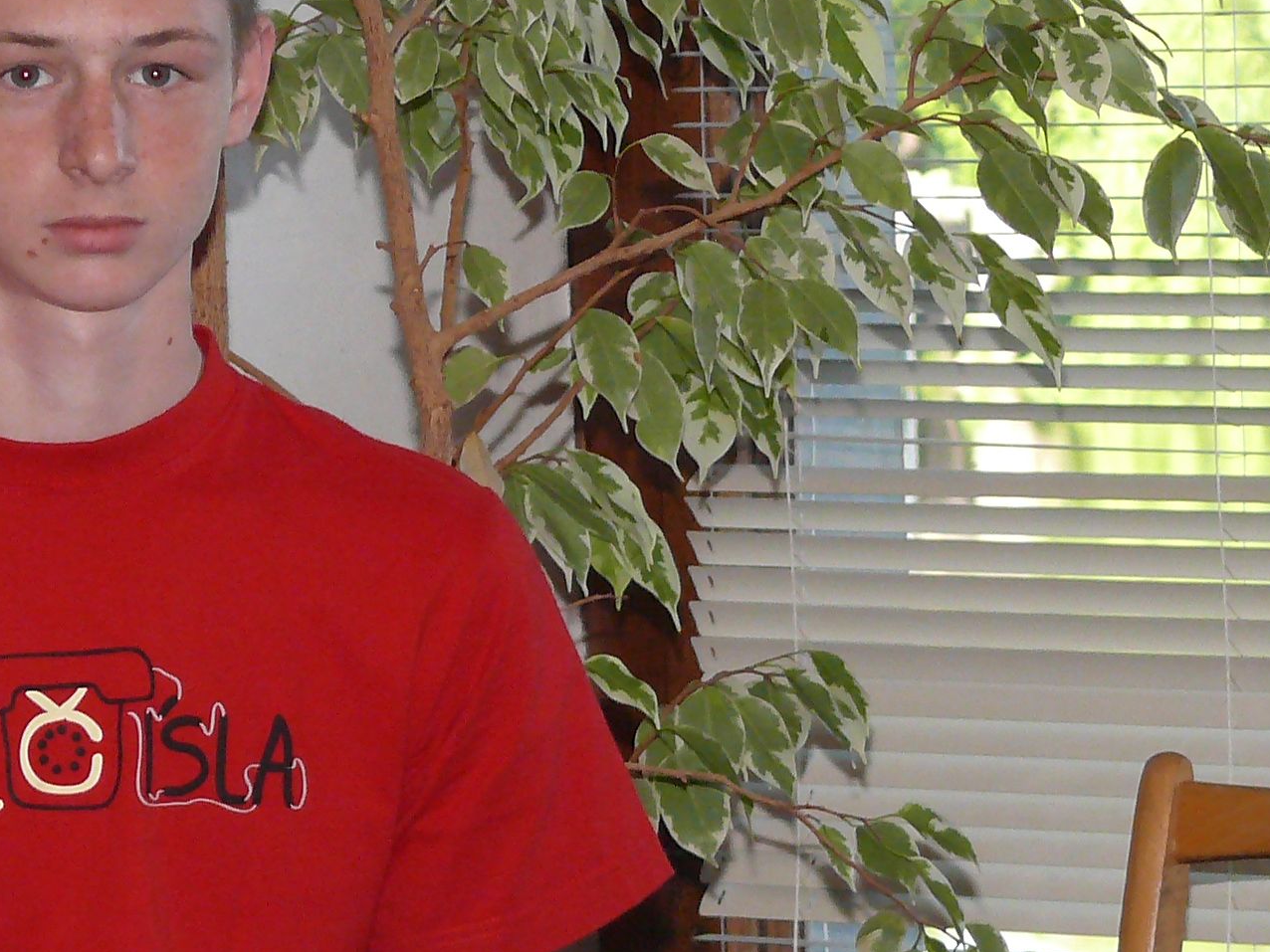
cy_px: 630
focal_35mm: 351
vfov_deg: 4.2
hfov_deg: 5.6
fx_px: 12878
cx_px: 137
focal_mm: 26
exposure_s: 1/200
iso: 200
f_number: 3.6
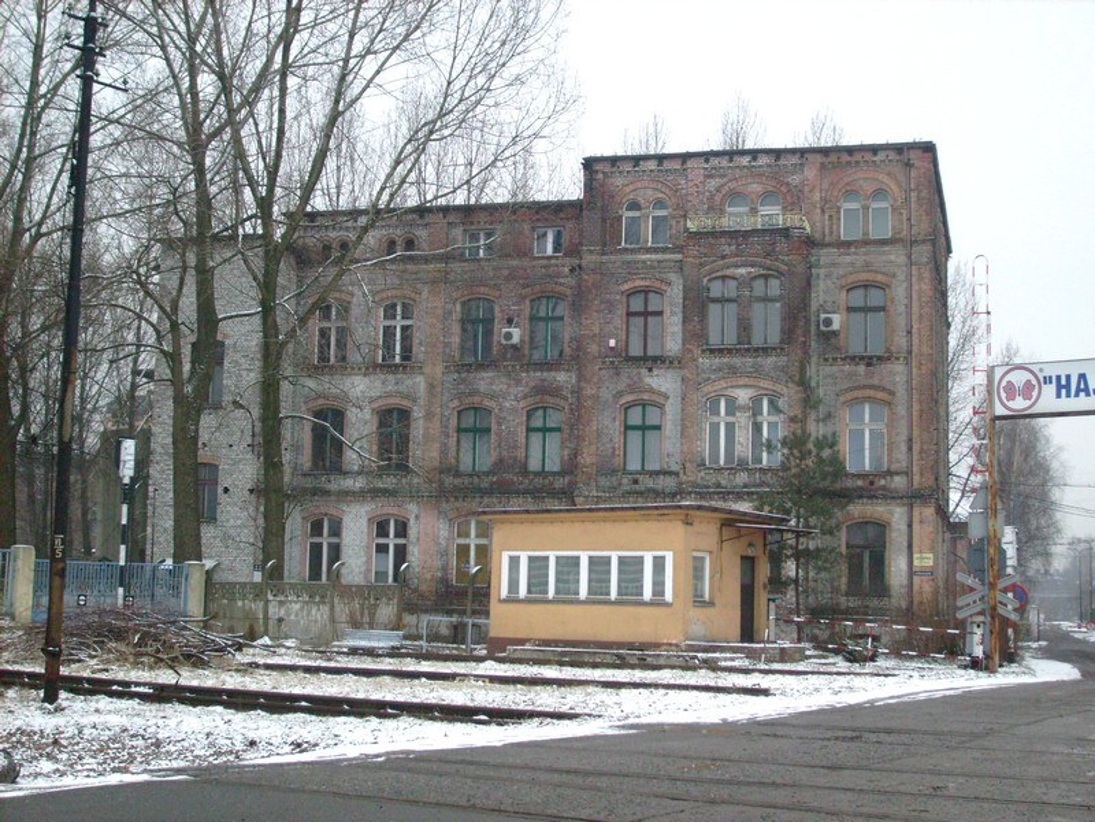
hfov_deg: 36.8
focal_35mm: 52
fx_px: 1645
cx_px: 548
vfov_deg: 28.0
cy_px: 411
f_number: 3.3
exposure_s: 1/60
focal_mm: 8.7
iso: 160
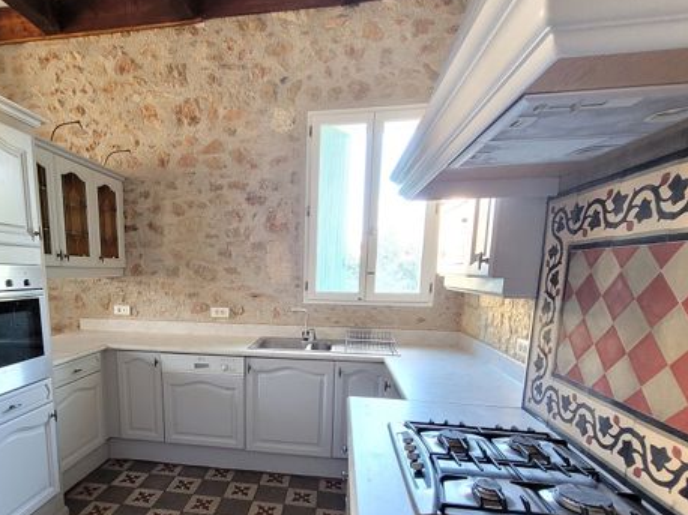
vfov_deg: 64.4
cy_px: 338
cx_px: 258
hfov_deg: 80.2
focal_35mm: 20
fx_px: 397
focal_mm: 1.74
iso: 400
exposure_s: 1/33
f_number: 2.2
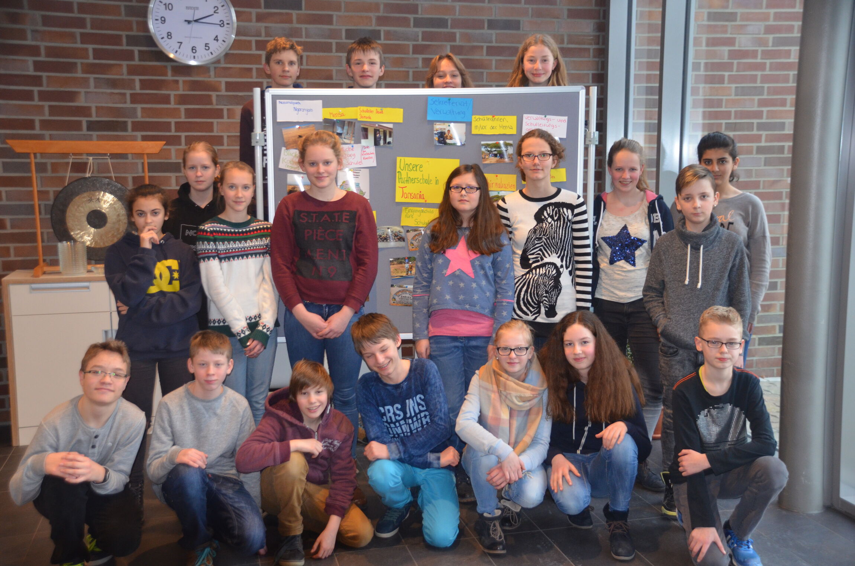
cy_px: 283
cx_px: 428
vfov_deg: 34.1
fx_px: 924
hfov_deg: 49.6
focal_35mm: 39
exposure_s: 1/60
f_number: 3.8
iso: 900
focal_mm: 26
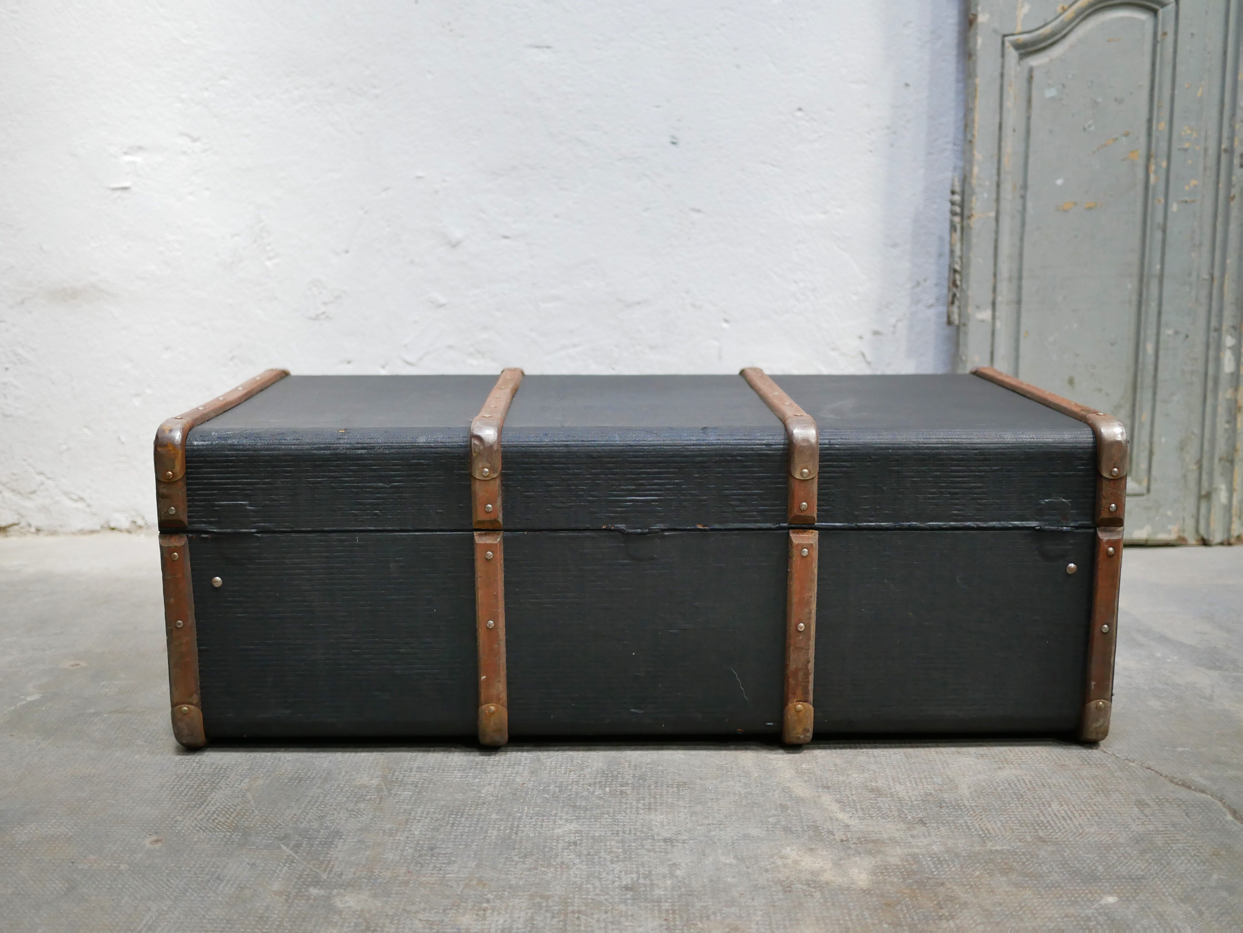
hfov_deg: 46.8
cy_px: 466
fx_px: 1437
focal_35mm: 40
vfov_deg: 36.0
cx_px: 622
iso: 640
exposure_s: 1/60
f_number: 1.7
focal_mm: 20
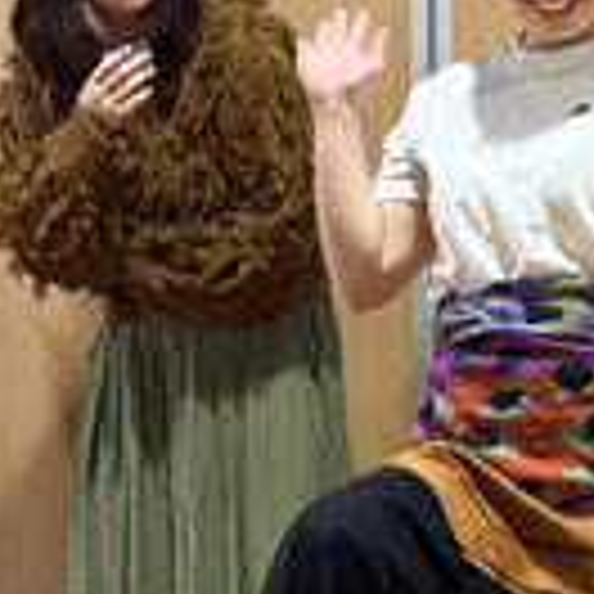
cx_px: 634
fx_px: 4815
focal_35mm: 248
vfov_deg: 7.1
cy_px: 369
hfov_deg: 7.0
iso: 125
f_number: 2.8
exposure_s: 1/40
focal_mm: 9
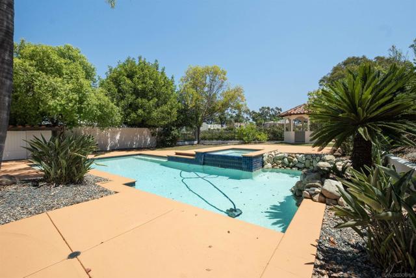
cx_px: 208
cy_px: 139
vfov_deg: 73.8
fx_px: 185
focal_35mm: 16
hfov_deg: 96.7
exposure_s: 1/640
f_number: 8
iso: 800
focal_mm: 11
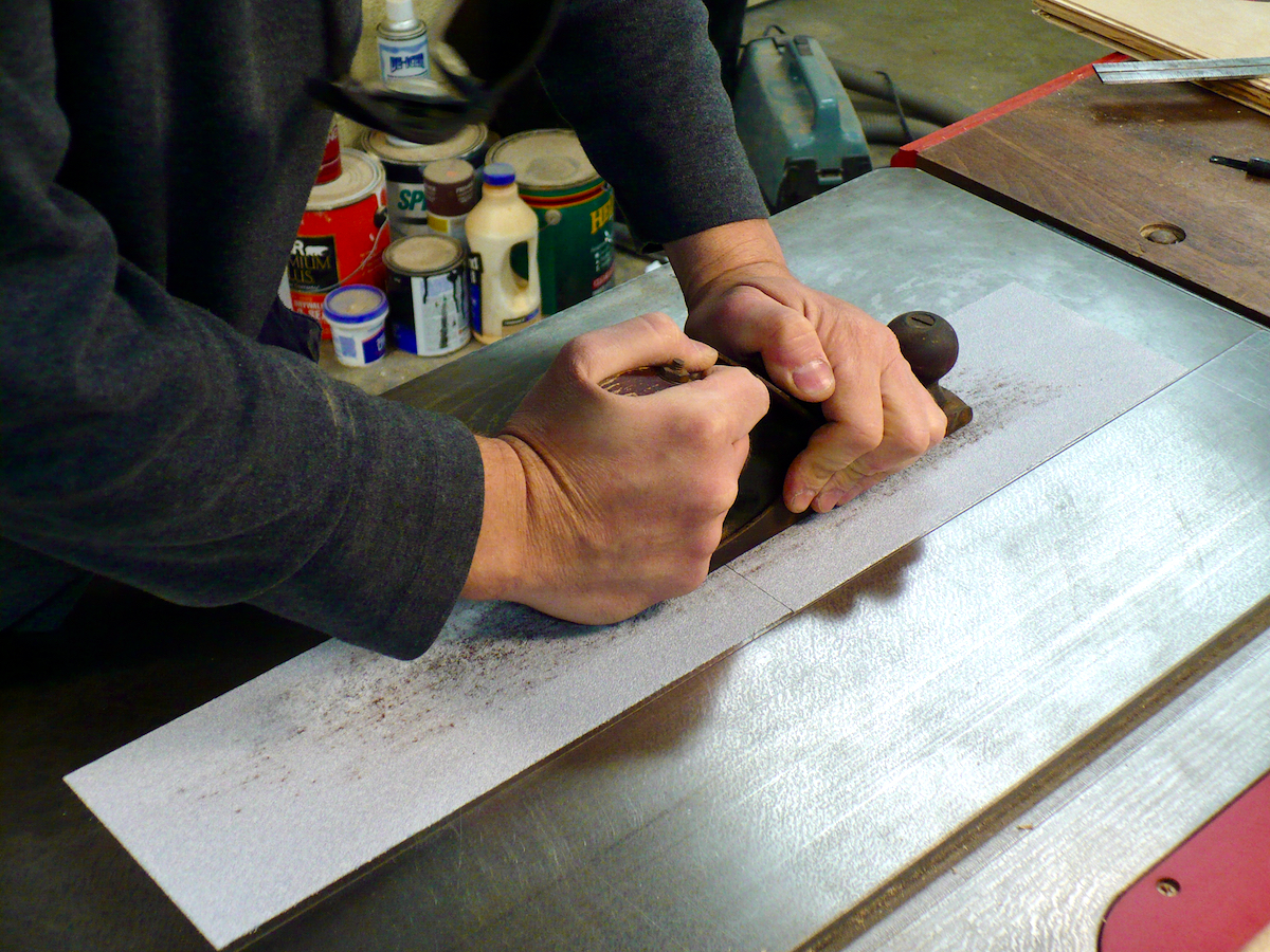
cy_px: 476
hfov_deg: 35.5
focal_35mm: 54
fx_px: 1981
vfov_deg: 27.0
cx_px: 635
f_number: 3.1
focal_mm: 8.9
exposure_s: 1/30
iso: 160
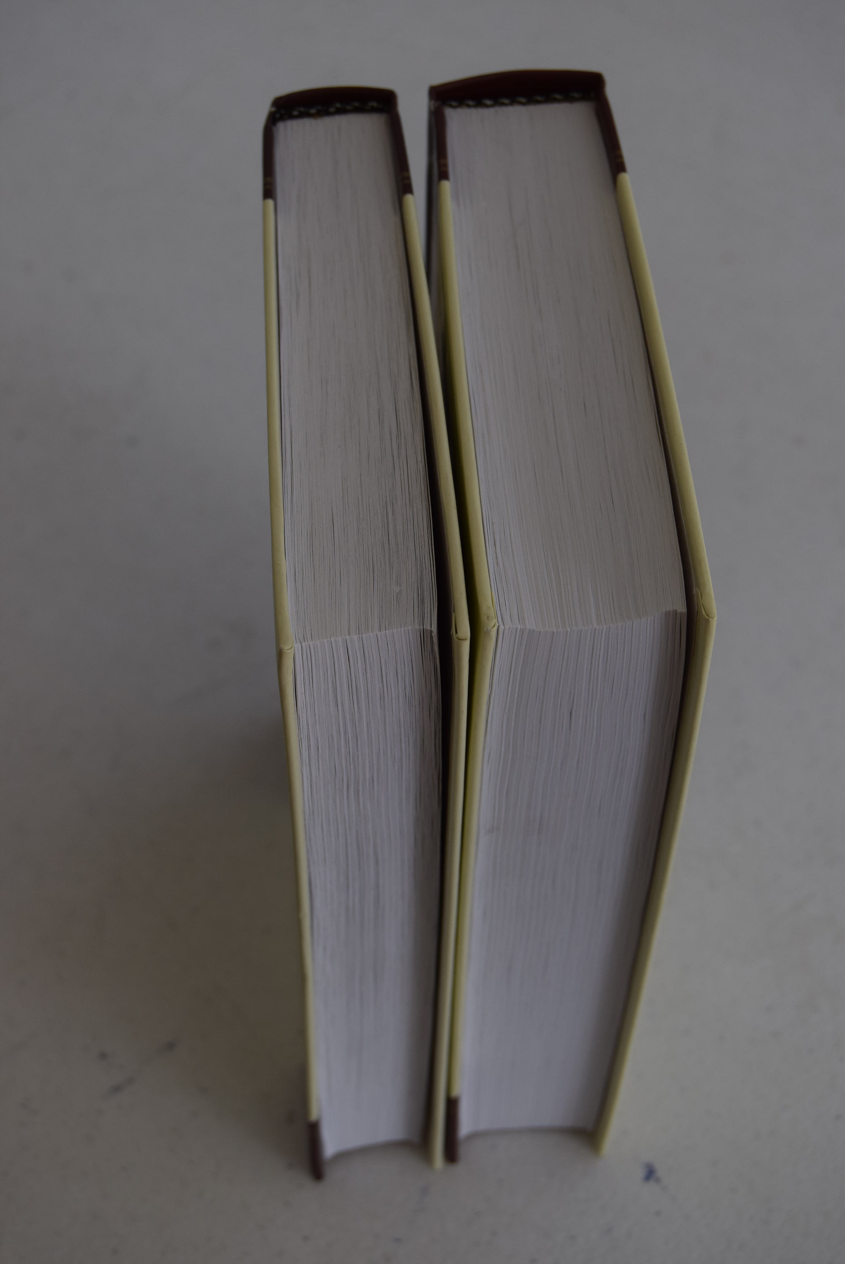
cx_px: 422
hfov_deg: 19.8
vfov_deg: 29.2
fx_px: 2425
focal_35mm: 69
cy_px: 632
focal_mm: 46
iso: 400
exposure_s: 1/200
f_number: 8
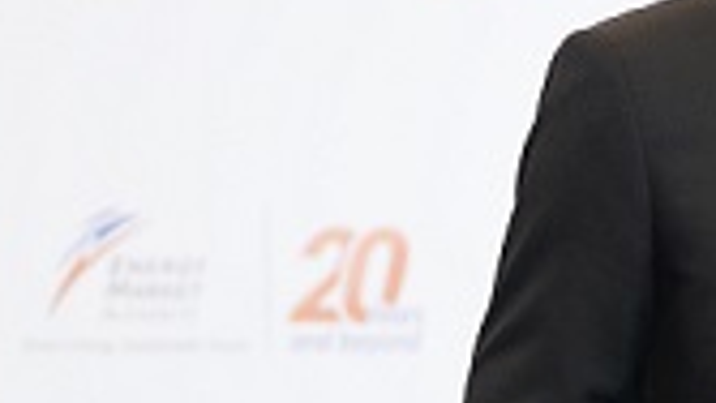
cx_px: 1016
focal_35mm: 690
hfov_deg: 3.1
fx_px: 13102
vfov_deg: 1.8
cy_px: 319
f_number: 2.8
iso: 2000
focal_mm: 122
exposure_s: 1/160
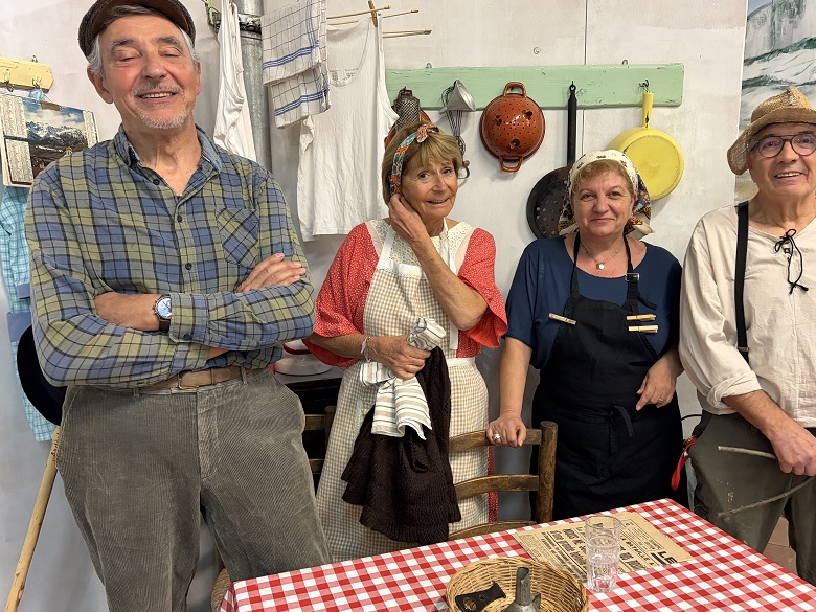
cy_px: 297
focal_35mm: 30
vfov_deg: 46.8
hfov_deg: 59.7
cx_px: 467
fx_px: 707
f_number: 1.6
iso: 320
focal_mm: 5.96
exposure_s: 1/50
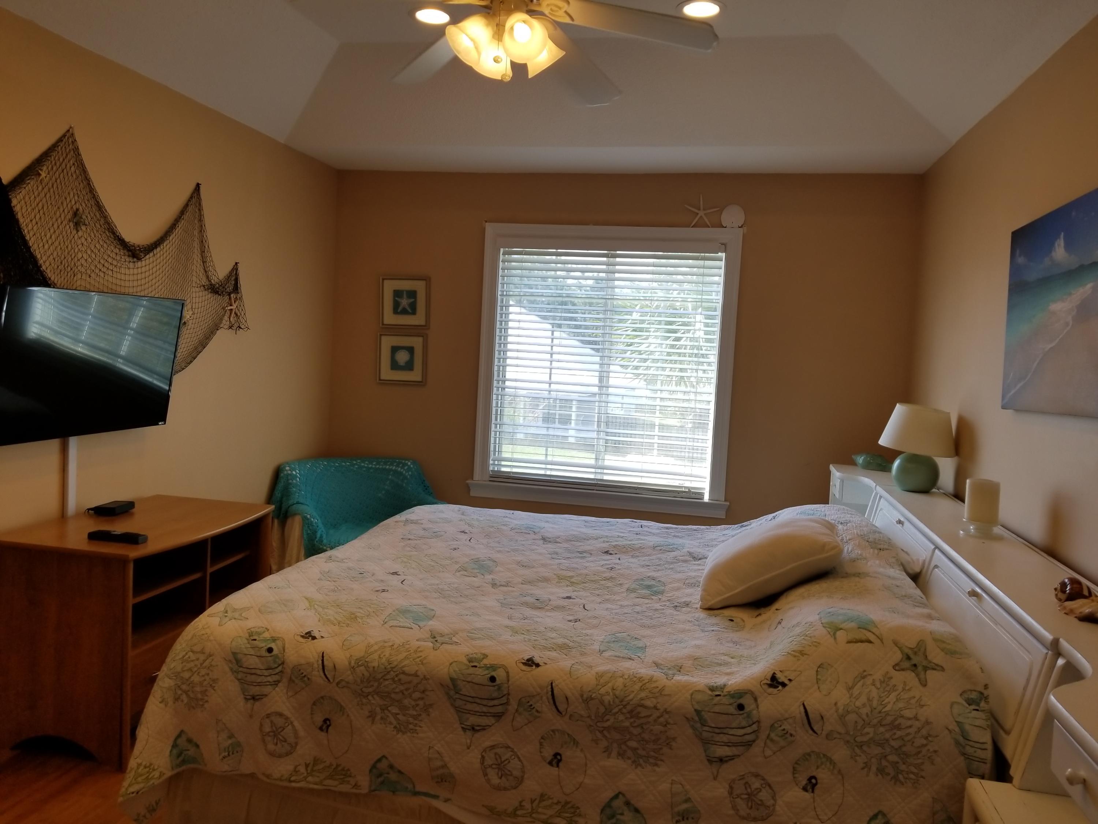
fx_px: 825
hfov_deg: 67.3
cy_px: 412
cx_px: 549
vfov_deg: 53.1
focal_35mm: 26
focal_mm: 4.25
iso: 50
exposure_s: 1/249
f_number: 1.7
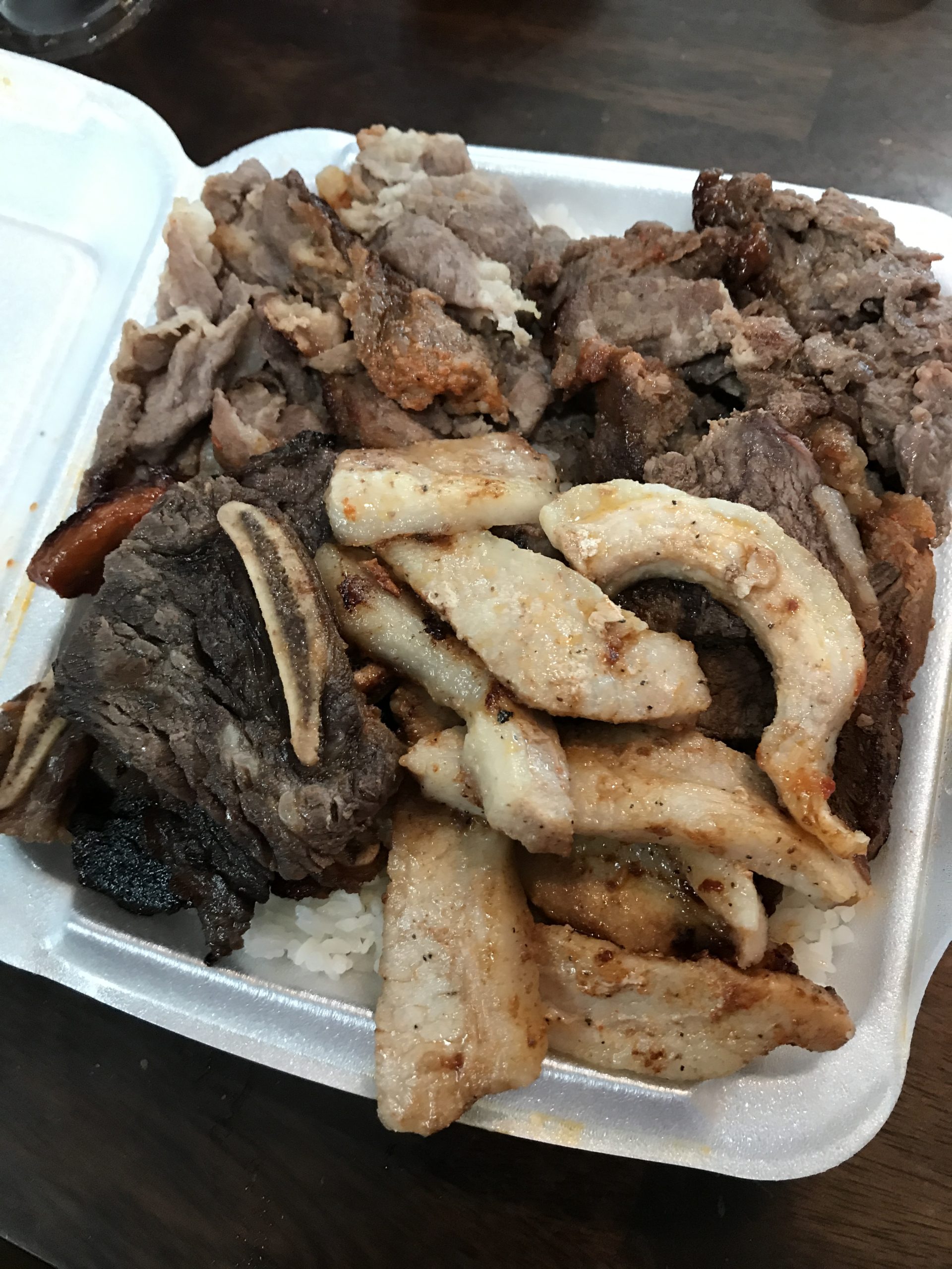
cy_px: 634
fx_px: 1027
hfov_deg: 49.7
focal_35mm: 28
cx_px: 476
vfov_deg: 63.4
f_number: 1.8
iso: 64
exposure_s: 1/15
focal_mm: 3.99
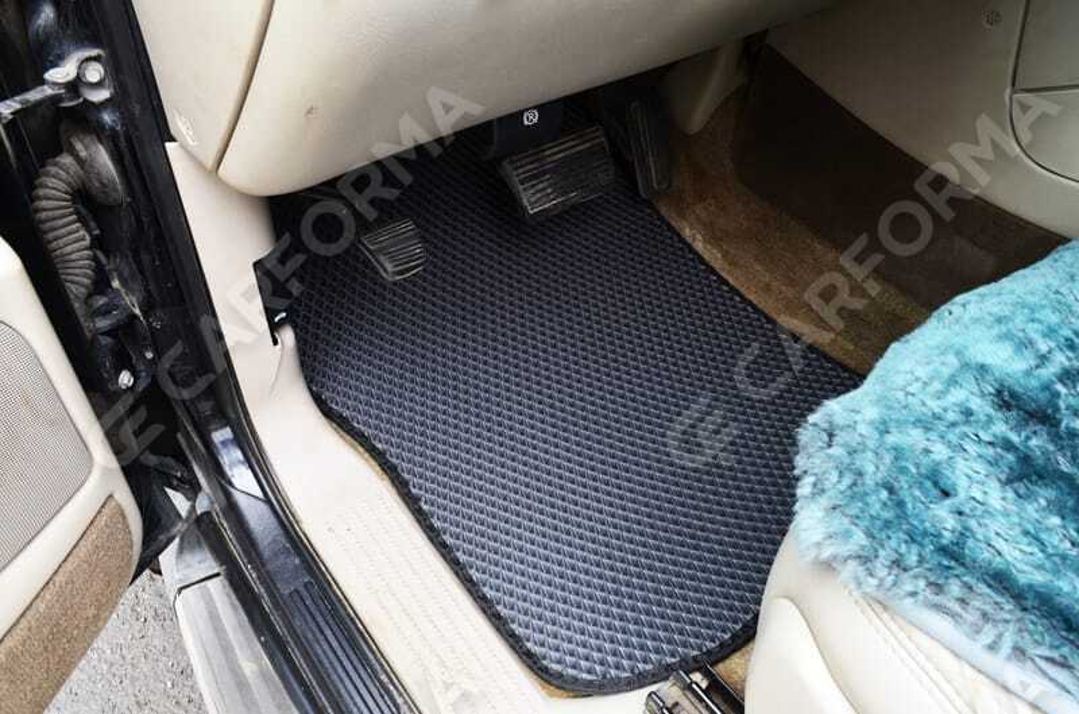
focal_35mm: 27
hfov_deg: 67.5
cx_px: 540
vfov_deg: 47.7
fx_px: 807
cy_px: 357
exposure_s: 1/30
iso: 400
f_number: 9
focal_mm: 18
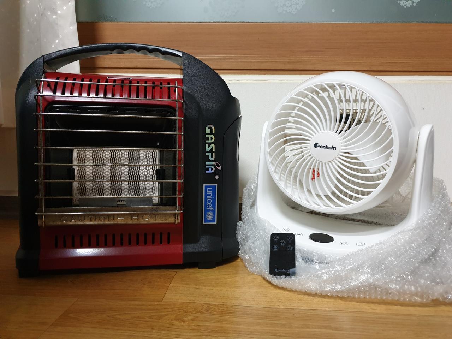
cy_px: 170
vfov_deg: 53.1
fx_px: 339
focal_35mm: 26
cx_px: 226
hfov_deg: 67.3
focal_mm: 4.3
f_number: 1.5
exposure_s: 1/30
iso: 250
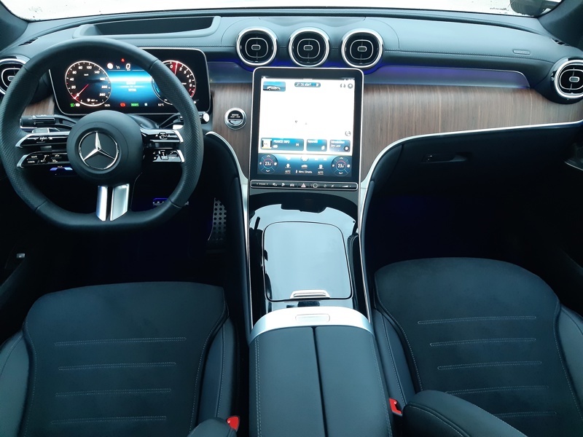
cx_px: 292
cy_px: 218
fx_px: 438
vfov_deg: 53.1
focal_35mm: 26
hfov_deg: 67.3
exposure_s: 1/25
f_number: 1.7
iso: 400
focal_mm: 3.92
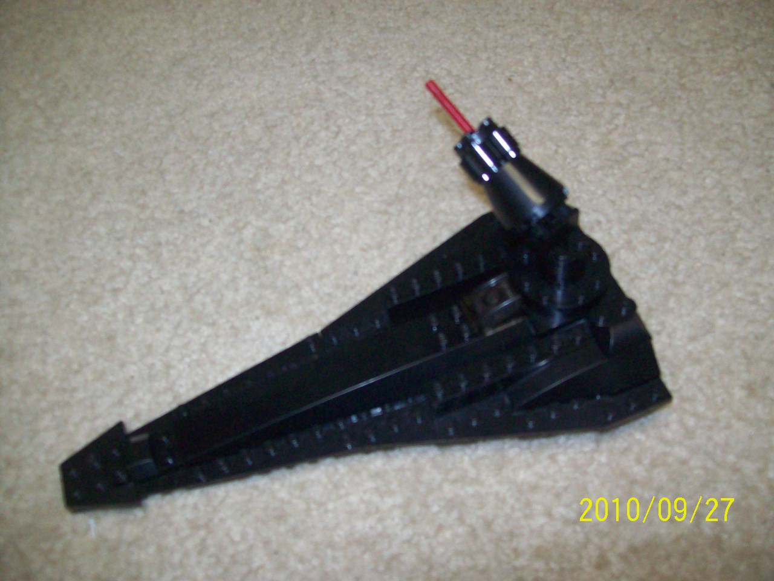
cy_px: 290
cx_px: 387
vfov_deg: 39.7
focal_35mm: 36
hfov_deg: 51.4
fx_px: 805
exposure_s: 1/64
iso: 200
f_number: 2.7
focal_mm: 6
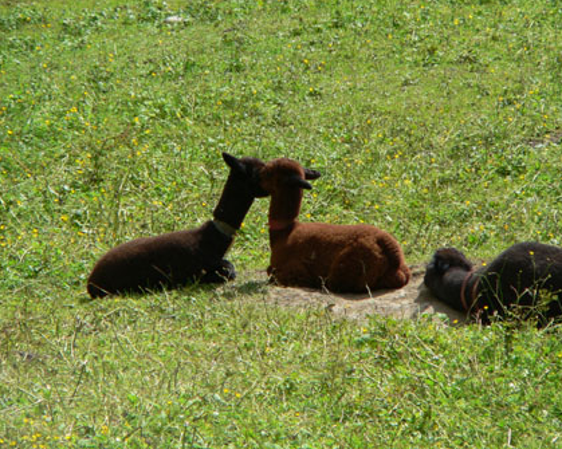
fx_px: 7533
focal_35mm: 453
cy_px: 224
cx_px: 290
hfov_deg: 4.3
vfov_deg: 3.4
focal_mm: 72
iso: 80
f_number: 4
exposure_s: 1/500
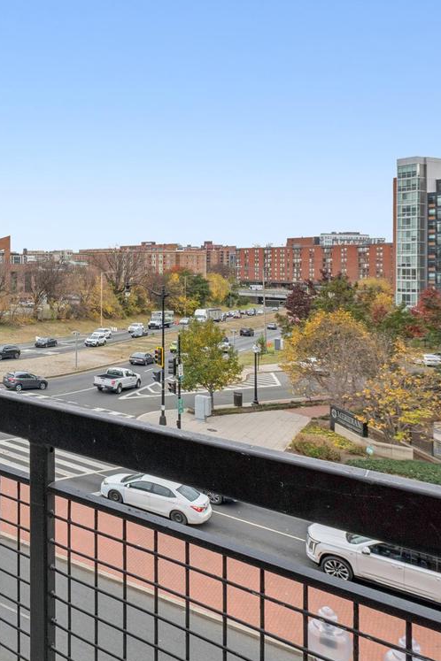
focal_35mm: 27
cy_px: 276
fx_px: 496
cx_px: -76
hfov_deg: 37.5
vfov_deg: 66.9
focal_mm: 14
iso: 250
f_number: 9
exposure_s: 1/200
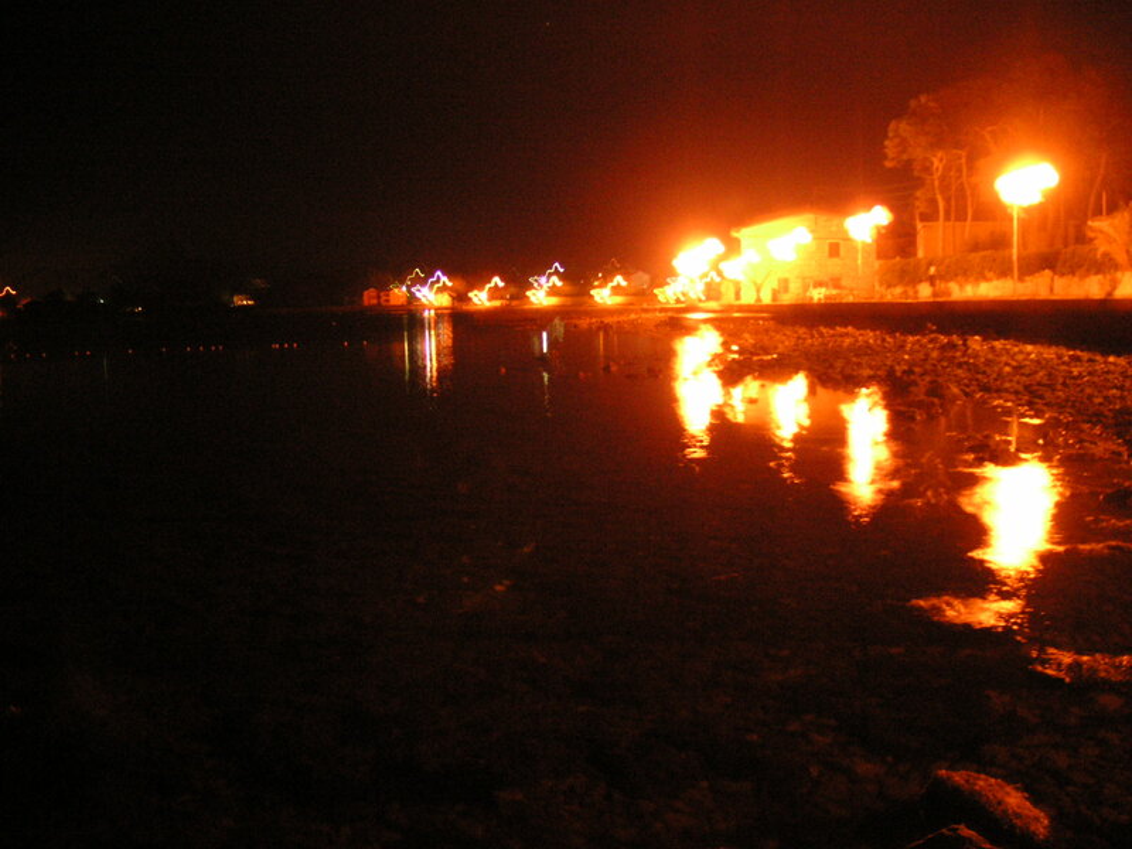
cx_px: 566
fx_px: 1210
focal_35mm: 37
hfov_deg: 50.1
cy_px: 424
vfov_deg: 38.7
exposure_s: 4
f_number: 2.8
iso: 160
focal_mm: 6.1
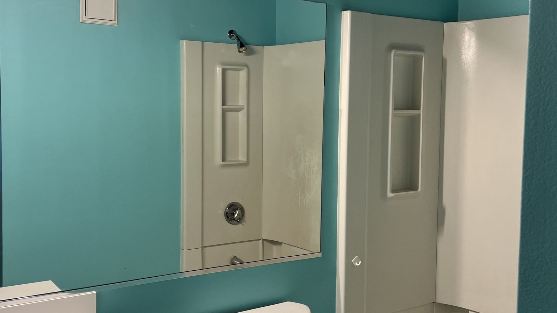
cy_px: 126
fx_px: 605
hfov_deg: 49.4
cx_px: 260
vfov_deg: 28.9
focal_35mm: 41
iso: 80
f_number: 1.5
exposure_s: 1/60
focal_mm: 5.7
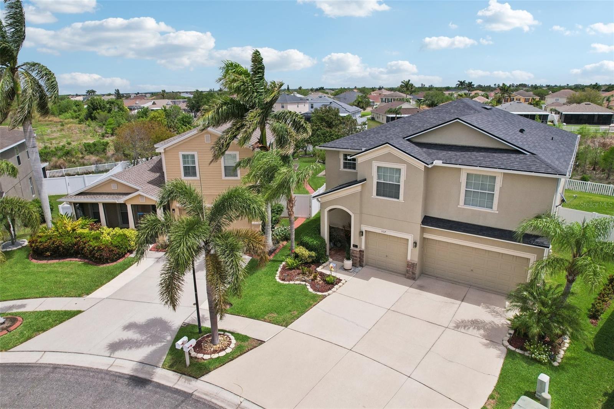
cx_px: 307
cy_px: 204
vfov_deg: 57.2
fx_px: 375
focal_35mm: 22
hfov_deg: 78.6
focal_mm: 8.4
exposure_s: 1/4000
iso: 130
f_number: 2.8
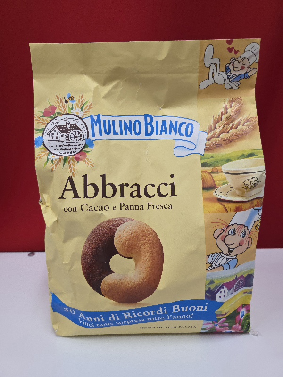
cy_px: 188
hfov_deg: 58.9
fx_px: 251
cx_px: 142
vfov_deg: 73.9
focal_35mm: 23
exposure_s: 1/101
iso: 320
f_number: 1.7
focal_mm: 6.3
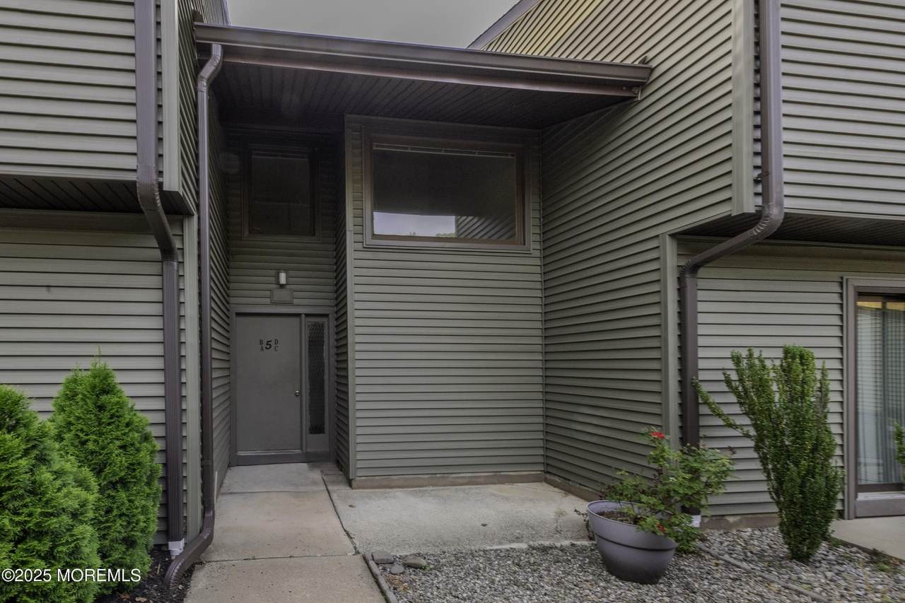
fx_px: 377
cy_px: 302
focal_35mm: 15
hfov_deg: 100.4
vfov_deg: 77.3
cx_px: 452
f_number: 13
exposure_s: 1/60
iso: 640
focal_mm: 15
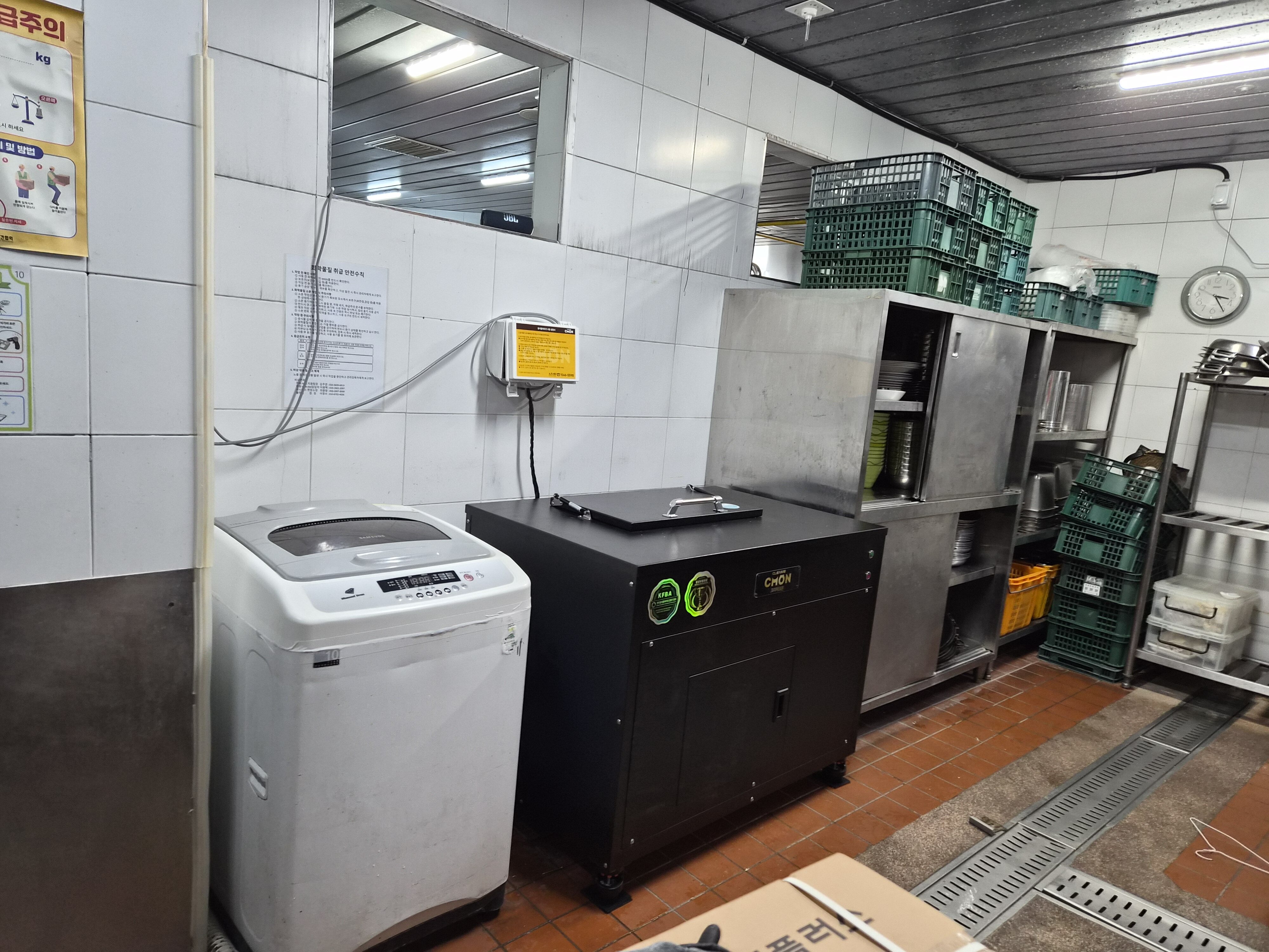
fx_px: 843
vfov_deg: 58.9
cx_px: 634
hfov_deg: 73.9
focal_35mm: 23
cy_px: 476
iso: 250
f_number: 1.8
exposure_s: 1/120
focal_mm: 5.4
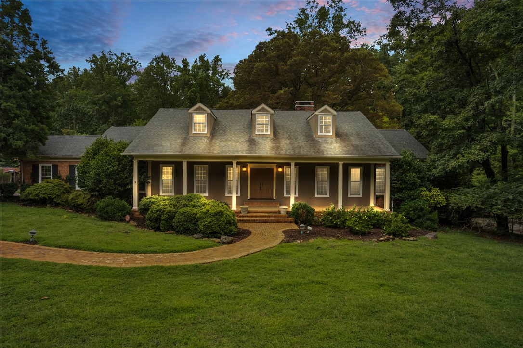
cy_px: 174
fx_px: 319
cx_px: 262
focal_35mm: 22
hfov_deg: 78.6
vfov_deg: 57.2
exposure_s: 1/100
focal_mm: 8.38
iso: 100
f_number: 2.8
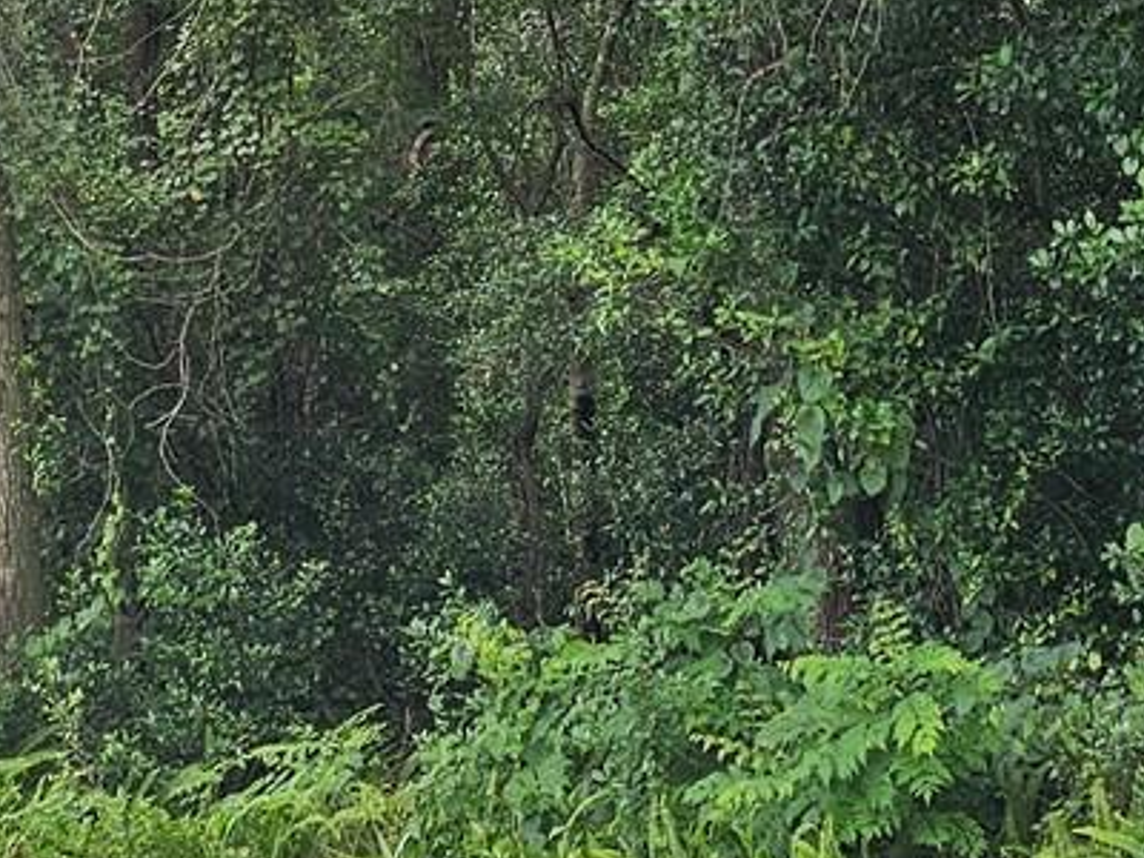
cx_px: 249
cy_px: -49
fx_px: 3040
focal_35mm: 92
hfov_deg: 21.1
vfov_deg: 15.7
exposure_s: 1/180
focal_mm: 6.3
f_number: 1.7
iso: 16
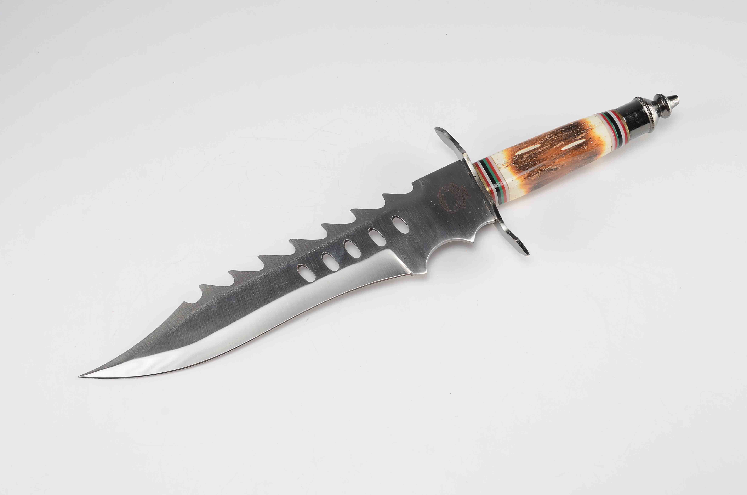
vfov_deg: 34.1
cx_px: 374
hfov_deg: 49.6
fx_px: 808
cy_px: 248
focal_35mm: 39
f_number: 10
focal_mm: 26
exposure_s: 1/80
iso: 100
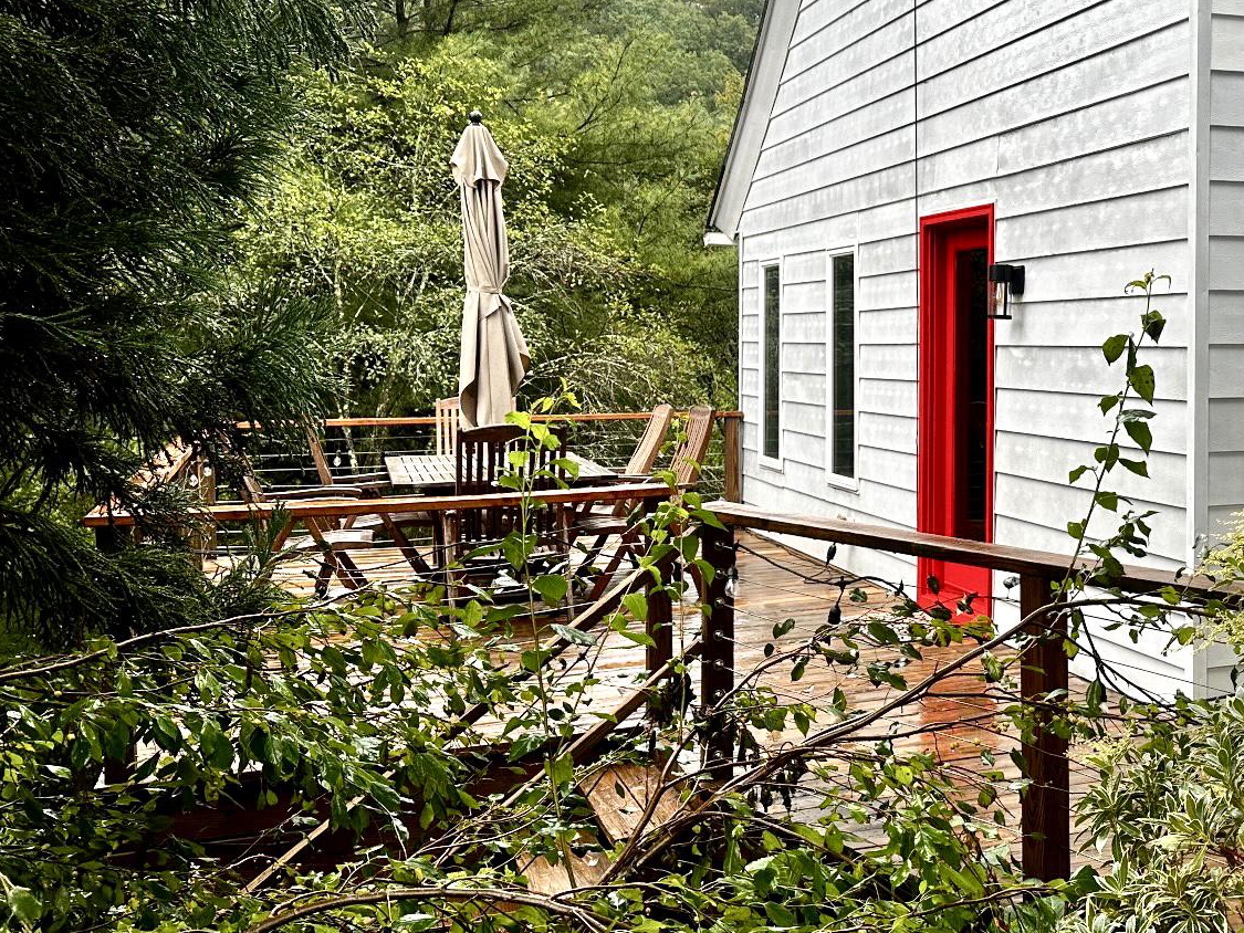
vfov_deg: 33.5
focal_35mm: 43
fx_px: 1545
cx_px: 1015
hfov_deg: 41.7
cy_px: 390
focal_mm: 6.86
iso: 80
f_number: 1.78
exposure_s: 1/121
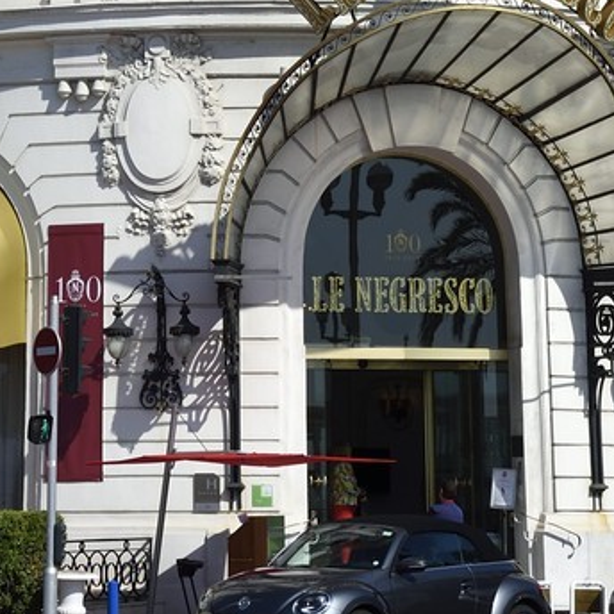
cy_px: -614
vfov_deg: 9.8
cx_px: 207
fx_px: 3331
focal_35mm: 166
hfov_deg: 10.5
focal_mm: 42
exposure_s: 1/320
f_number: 13
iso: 200
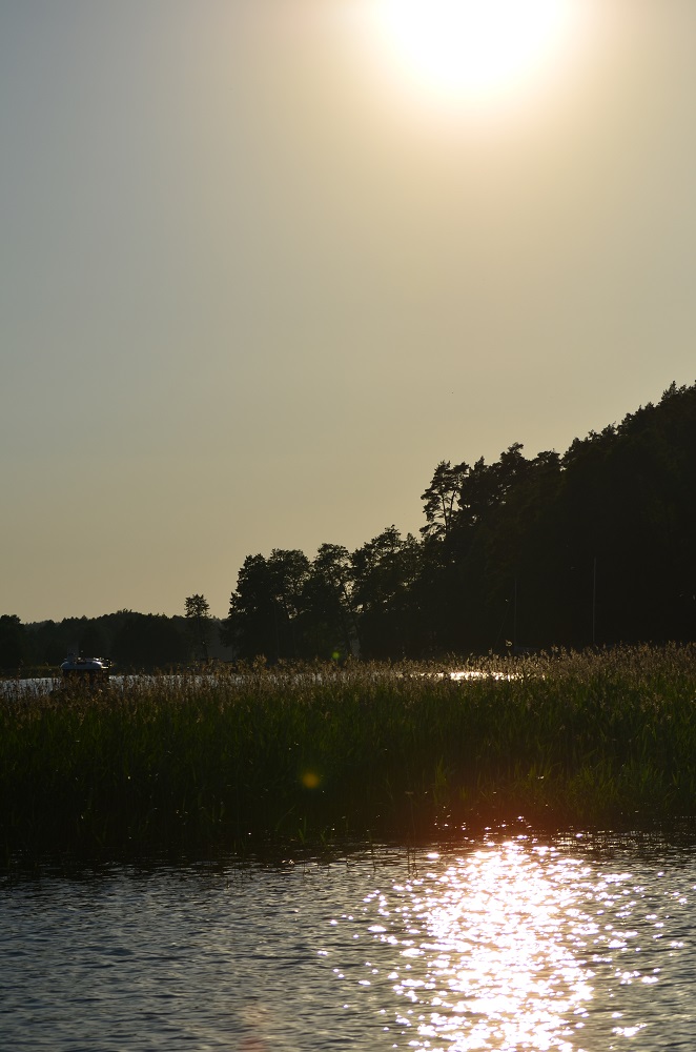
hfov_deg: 13.0
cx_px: 348
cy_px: 526
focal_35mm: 105
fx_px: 3060
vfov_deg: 19.5
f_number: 4.5
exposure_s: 1/8000
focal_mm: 70
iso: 110
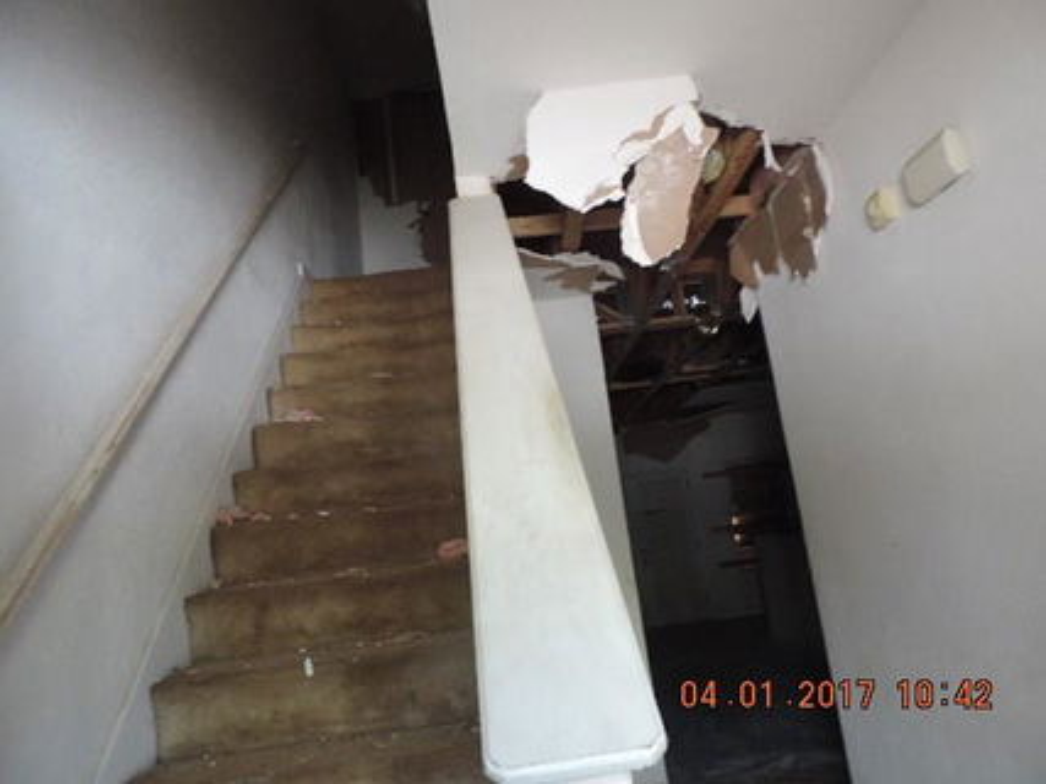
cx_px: 523
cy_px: 392
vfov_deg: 56.8
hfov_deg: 71.6
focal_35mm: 24
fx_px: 725
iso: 280
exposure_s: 1/30
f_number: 3
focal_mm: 4.3
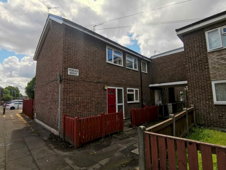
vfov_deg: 74.7
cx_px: 113
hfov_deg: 91.0
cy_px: 85
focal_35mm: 17
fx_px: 111
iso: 50
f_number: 2.2
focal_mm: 2.26
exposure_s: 1/1330
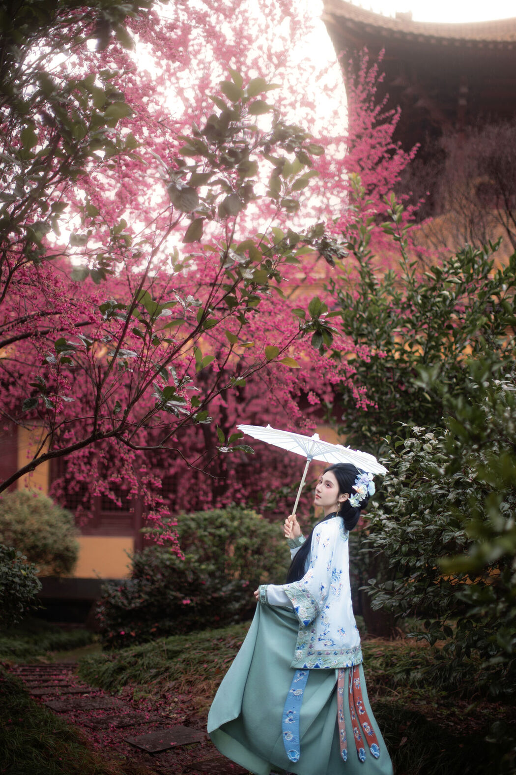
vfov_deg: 40.3
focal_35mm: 49
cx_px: 258
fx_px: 1053
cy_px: 388
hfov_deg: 27.5
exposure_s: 1/200
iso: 100
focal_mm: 50
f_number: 1.2
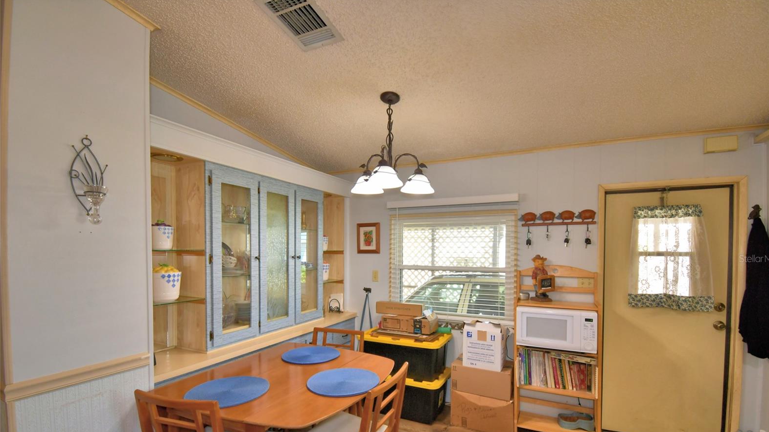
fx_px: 326
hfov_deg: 99.4
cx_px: 391
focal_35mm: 16
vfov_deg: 66.5
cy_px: 259
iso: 200
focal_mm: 10
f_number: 4.5
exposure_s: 1/50
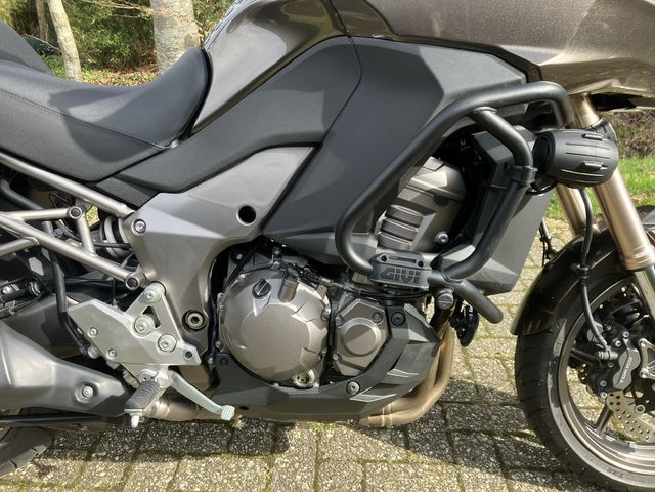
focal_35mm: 28
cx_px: 328
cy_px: 246
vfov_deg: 49.7
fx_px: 530
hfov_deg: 63.4
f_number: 1.8
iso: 32
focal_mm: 3.99
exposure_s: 1/289
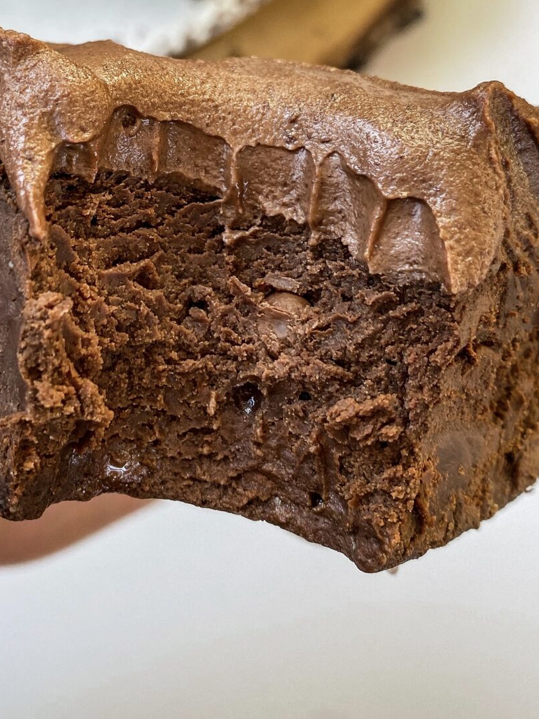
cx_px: 183
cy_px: 137
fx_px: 1017
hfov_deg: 29.5
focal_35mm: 49
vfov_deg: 37.4
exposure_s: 1/120
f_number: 1.8
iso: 50
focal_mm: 4.25
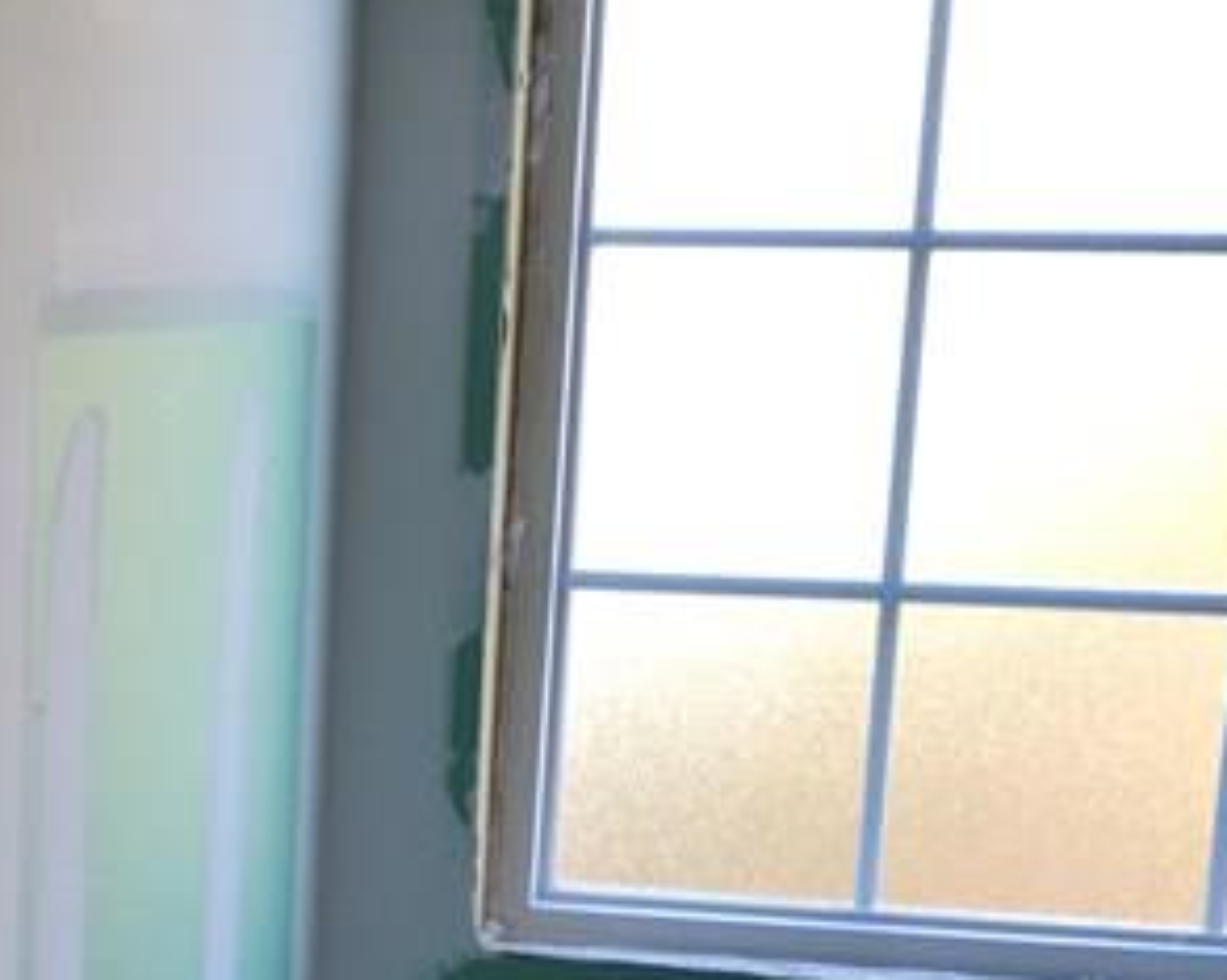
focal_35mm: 99
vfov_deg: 15.0
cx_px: 50
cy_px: 1194
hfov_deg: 18.9
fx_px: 3593
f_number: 2.2
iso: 32
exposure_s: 1/30
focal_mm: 4.15
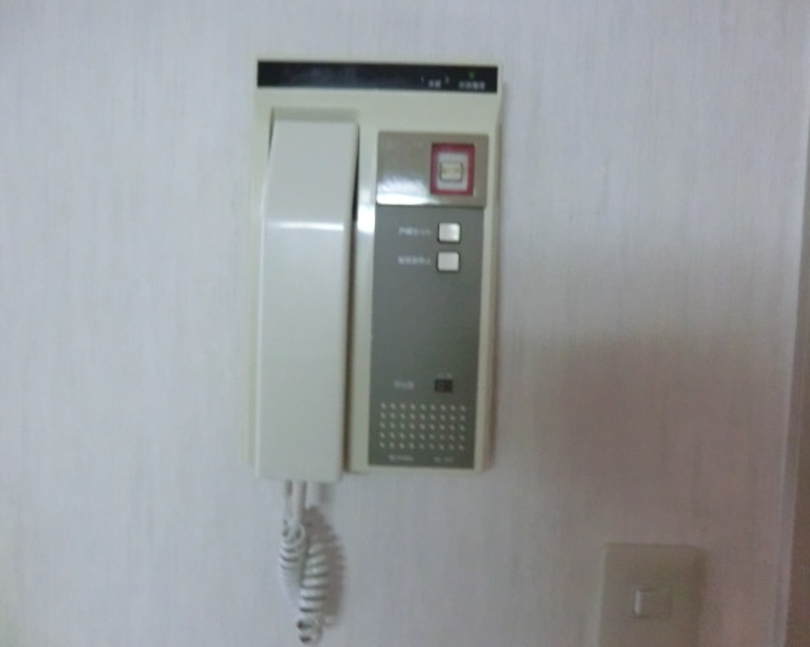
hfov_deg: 66.1
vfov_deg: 54.9
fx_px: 623
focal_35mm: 26
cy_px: 321
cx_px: 397
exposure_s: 1/50
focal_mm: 4.3
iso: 800
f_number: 3.2
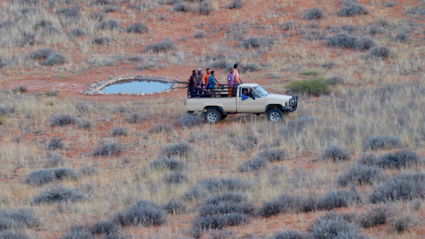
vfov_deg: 5.7
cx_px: 212
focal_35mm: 213
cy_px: 103
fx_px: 2400
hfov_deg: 10.1
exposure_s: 1/50
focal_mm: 35.2
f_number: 3.8
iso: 100
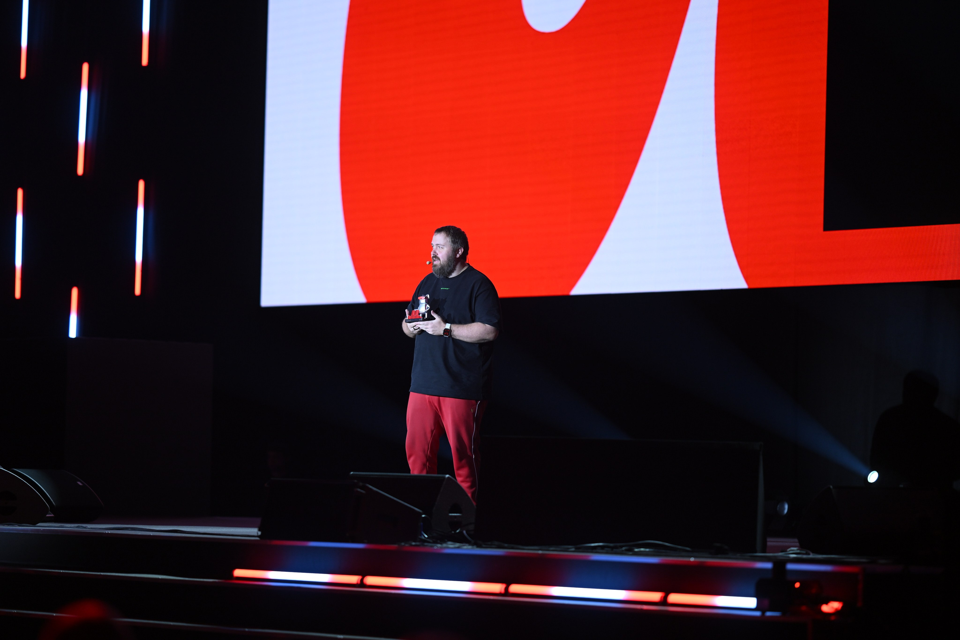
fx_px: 3600
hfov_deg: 15.2
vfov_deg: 10.2
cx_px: 480
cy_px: 320
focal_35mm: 135
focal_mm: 135
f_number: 1.8
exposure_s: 1/250
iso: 400
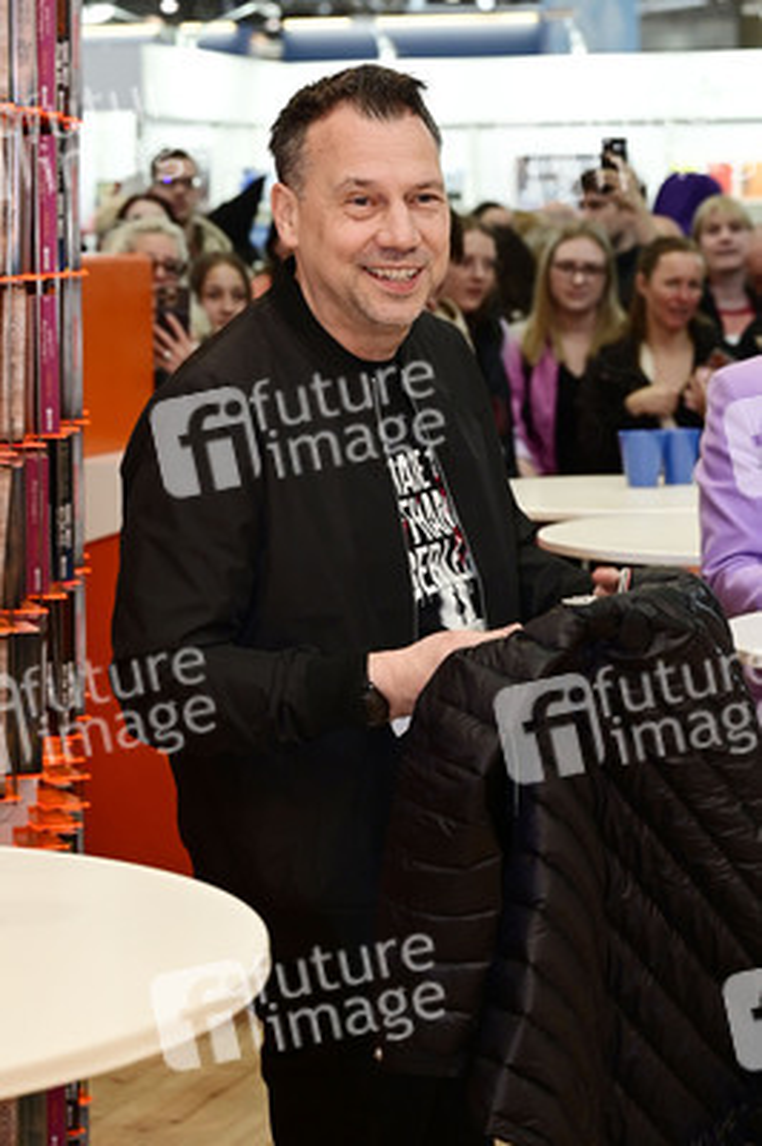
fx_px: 2035
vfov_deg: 31.4
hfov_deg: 21.2
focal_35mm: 64
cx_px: 381
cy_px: 573
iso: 1600
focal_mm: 64
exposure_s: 1/200
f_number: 5
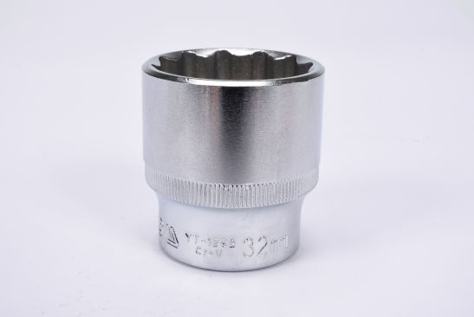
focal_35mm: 75
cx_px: 237
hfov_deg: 27.0
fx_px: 989
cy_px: 158
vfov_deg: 18.2
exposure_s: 1/125
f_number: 18
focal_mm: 50
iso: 250
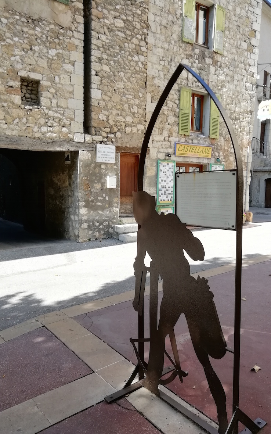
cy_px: 218
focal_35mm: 28
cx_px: 148
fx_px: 331
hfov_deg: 44.5
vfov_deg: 66.5
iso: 50
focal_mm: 3.21
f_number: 2.2
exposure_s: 1/390
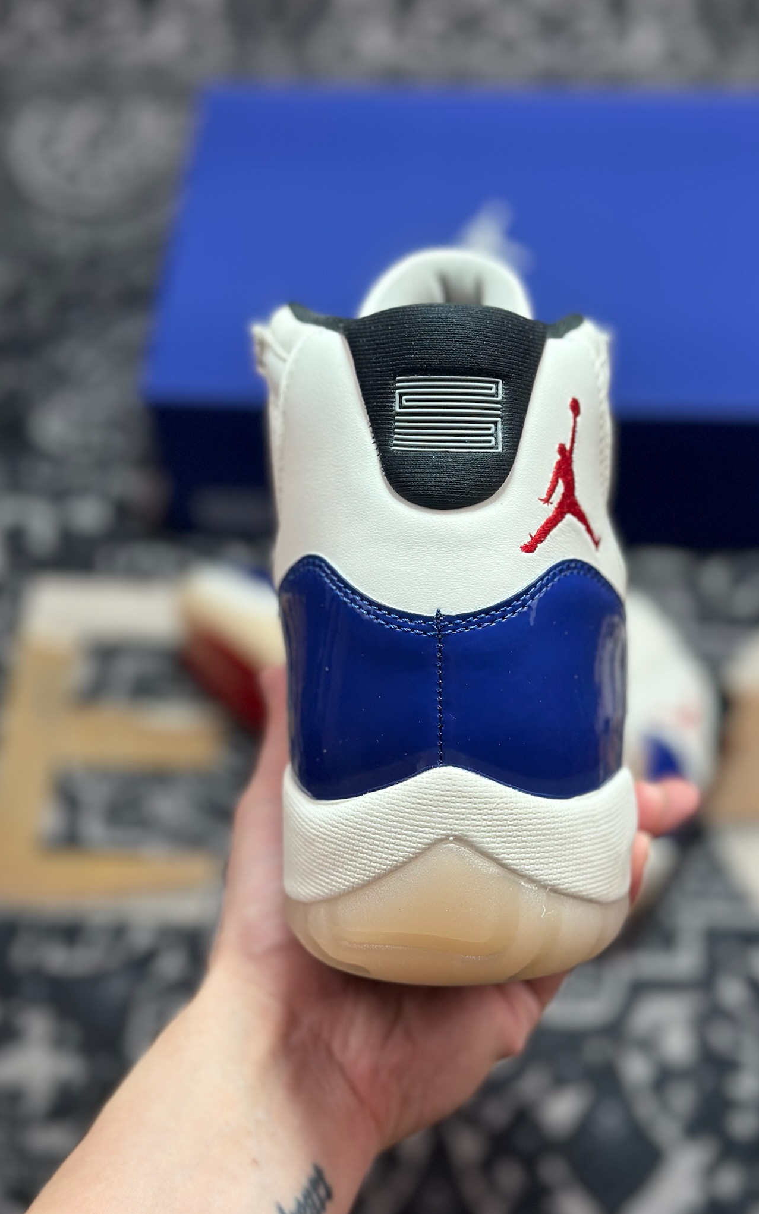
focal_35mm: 51
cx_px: 446
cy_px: 608
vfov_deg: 39.6
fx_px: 1688
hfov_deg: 25.3
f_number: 1.78
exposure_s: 1/527
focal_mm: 6.86
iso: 80
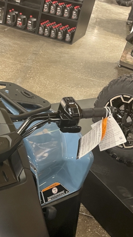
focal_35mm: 47
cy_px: 136
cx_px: -13
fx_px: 295
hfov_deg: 23.8
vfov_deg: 43.6
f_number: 1.6
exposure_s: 1/60
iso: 400
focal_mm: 4.2
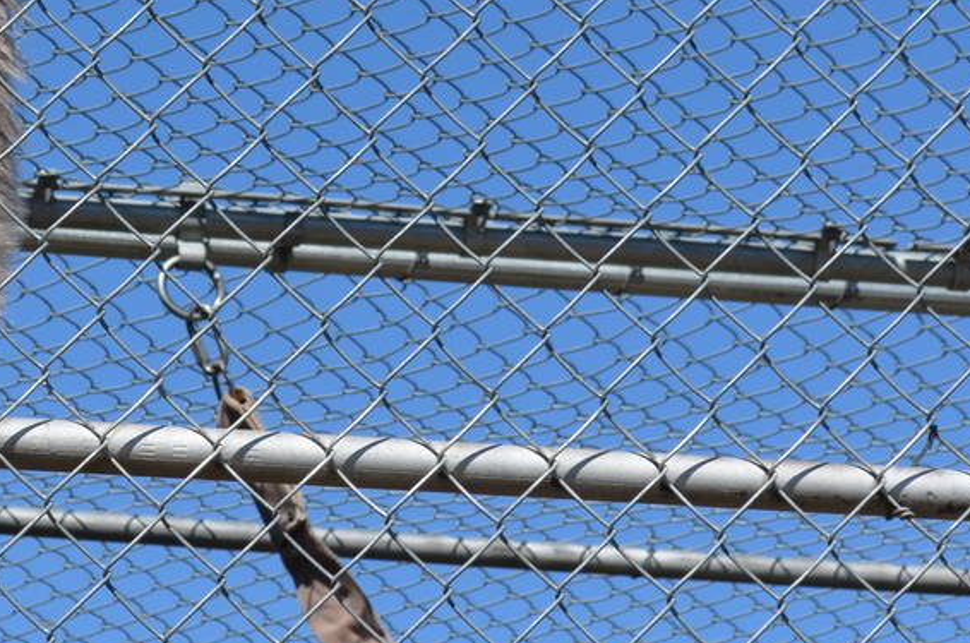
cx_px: 77
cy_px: 41
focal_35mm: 233
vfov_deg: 5.8
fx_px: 6277
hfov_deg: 8.8
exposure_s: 1/250
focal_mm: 55
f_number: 8
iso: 100
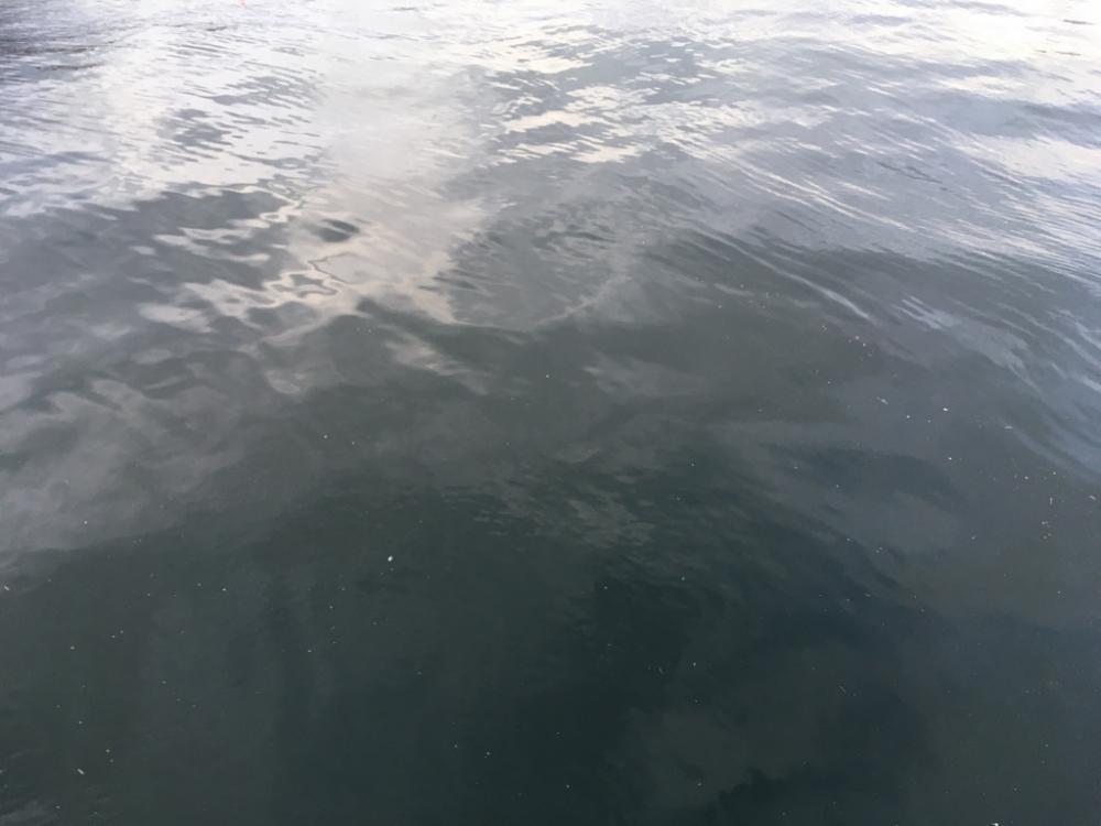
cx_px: 550
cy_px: 413
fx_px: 922
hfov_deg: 61.7
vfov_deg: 48.2
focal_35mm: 29
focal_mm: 4.15
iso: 25
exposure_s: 1/40
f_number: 2.2
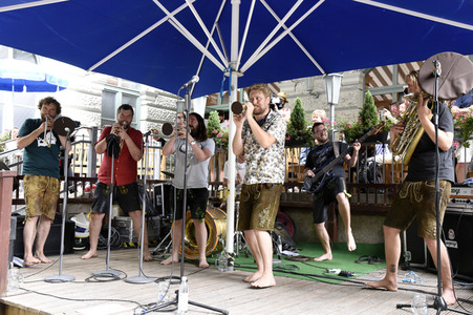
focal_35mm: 38
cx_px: 236
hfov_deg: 50.7
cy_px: 158
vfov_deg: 35.0
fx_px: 499
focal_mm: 38
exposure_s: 1/60
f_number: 6.3
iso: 1250
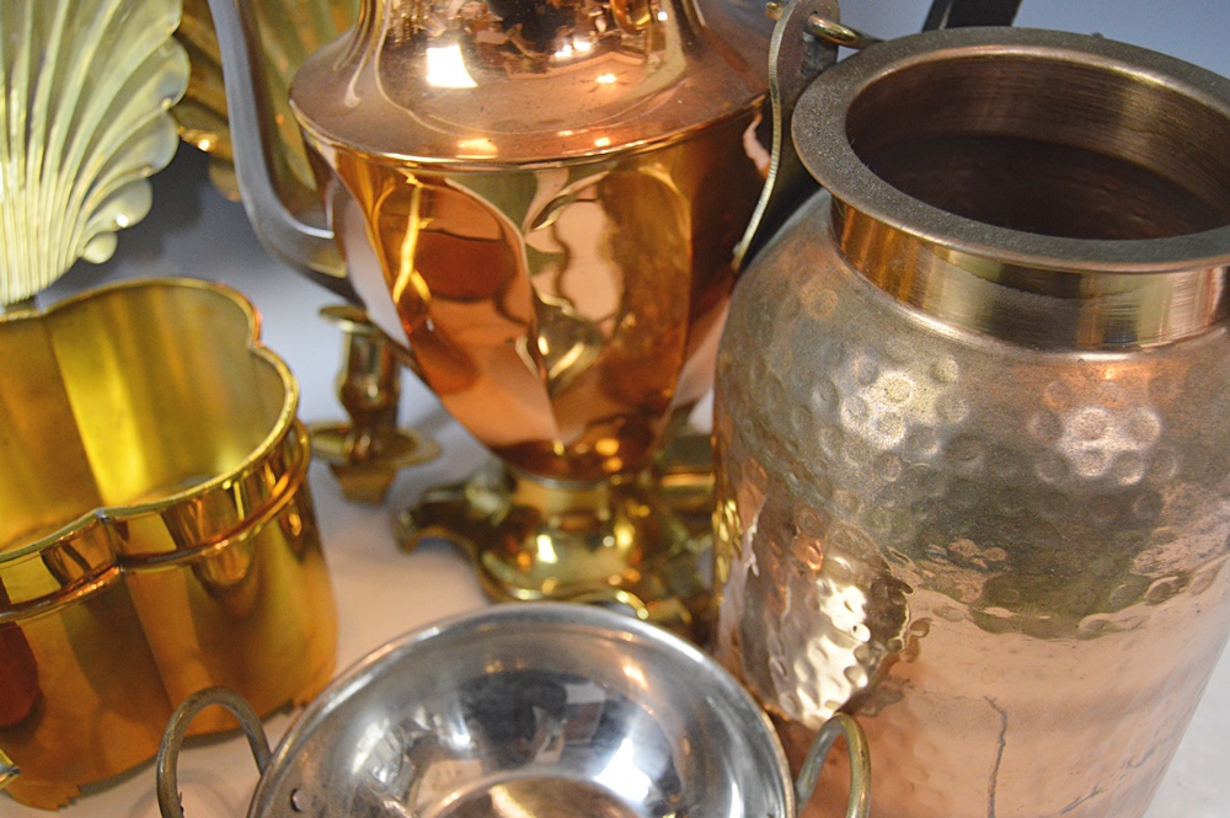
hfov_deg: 55.1
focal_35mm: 34
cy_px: 409
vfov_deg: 38.3
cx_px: 615
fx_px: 1178
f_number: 3.8
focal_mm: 23
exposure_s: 1/60
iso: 1400
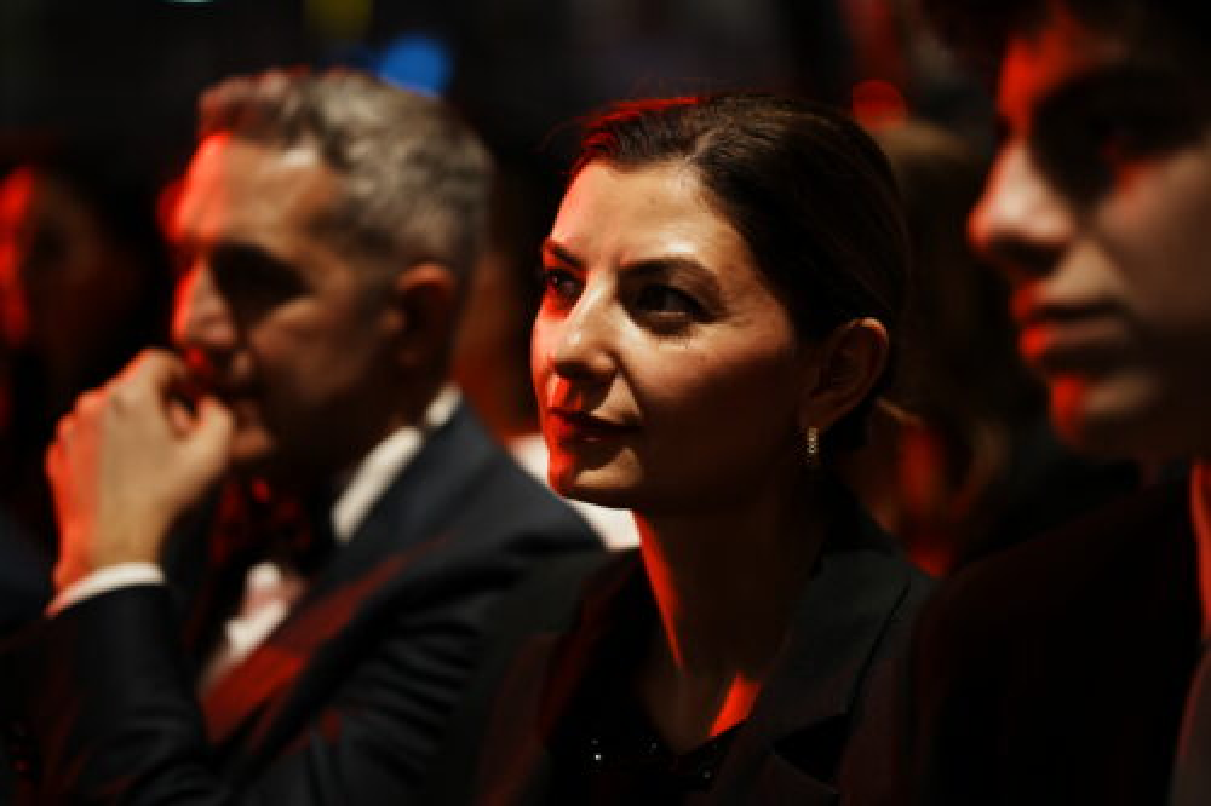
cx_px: 606
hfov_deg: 23.9
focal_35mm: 85
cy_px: 403
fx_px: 2858
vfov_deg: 16.1
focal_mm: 85
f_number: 1.8
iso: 640
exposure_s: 1/125
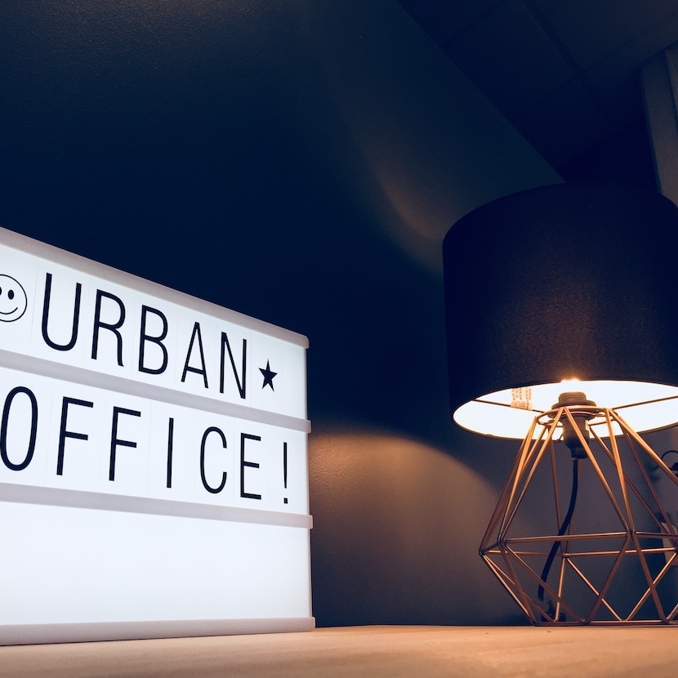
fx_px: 776
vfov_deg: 47.2
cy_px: 343
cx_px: 295
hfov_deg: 47.1
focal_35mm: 35
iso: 50
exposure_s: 1/100
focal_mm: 4.15
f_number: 2.2
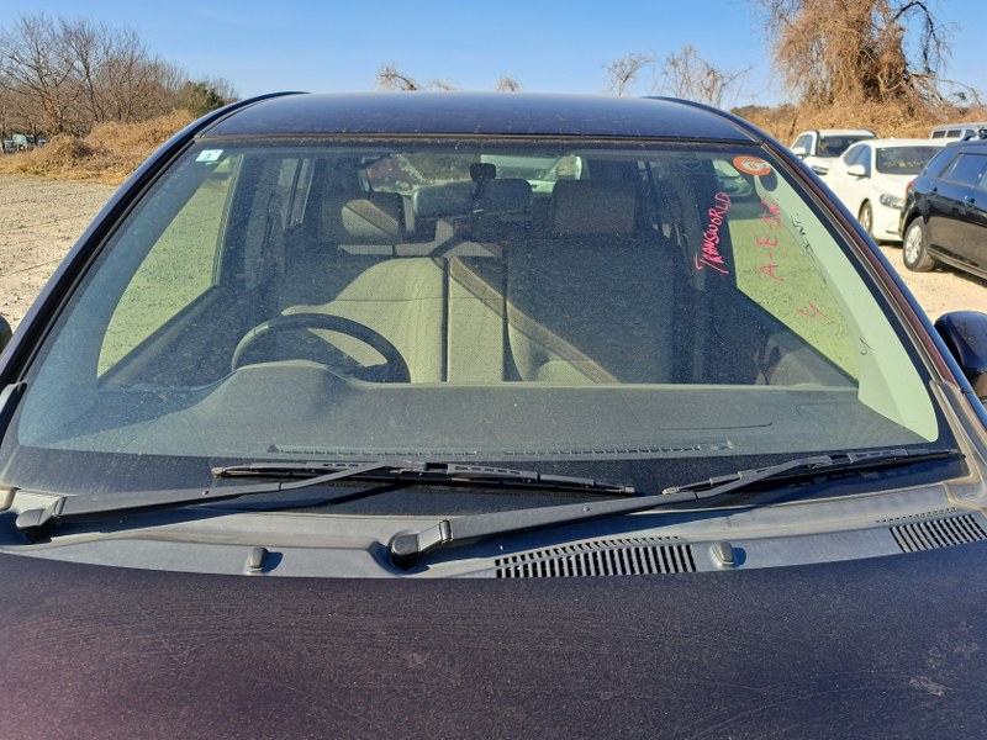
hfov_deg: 71.6
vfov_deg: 56.8
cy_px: 370
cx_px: 494
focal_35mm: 24
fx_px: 684
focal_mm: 5.23
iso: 50
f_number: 1.8
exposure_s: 1/590
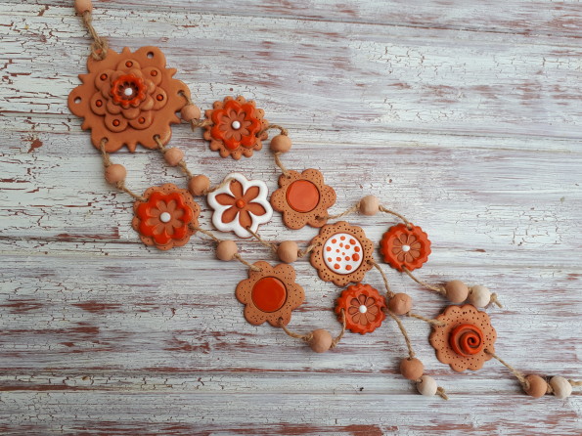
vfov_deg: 51.3
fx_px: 454
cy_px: 218
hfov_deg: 65.3
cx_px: 291
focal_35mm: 27
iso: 40
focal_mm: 3.6
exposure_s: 1/130
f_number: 1.9
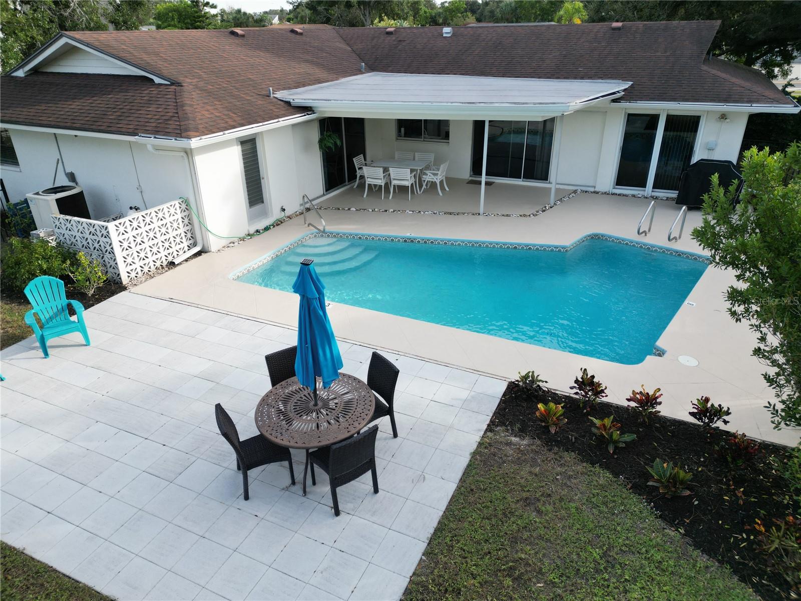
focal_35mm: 24
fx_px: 555
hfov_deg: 71.6
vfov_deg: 56.8
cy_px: 300
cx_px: 400
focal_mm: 6.72
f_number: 1.7
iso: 140
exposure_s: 1/1000
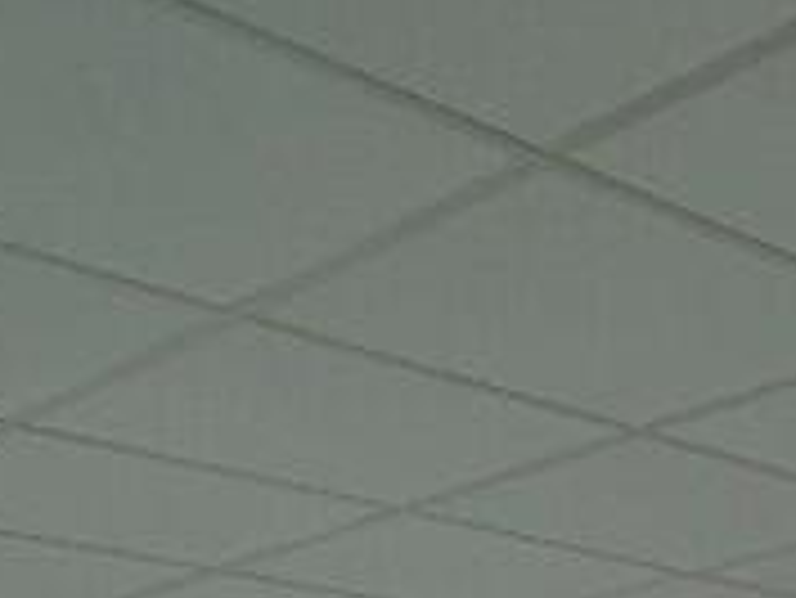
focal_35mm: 81
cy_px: 1322
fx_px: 1864
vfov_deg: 14.1
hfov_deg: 21.6
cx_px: 1048
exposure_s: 1/100
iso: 64
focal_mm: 2.22
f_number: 2.2
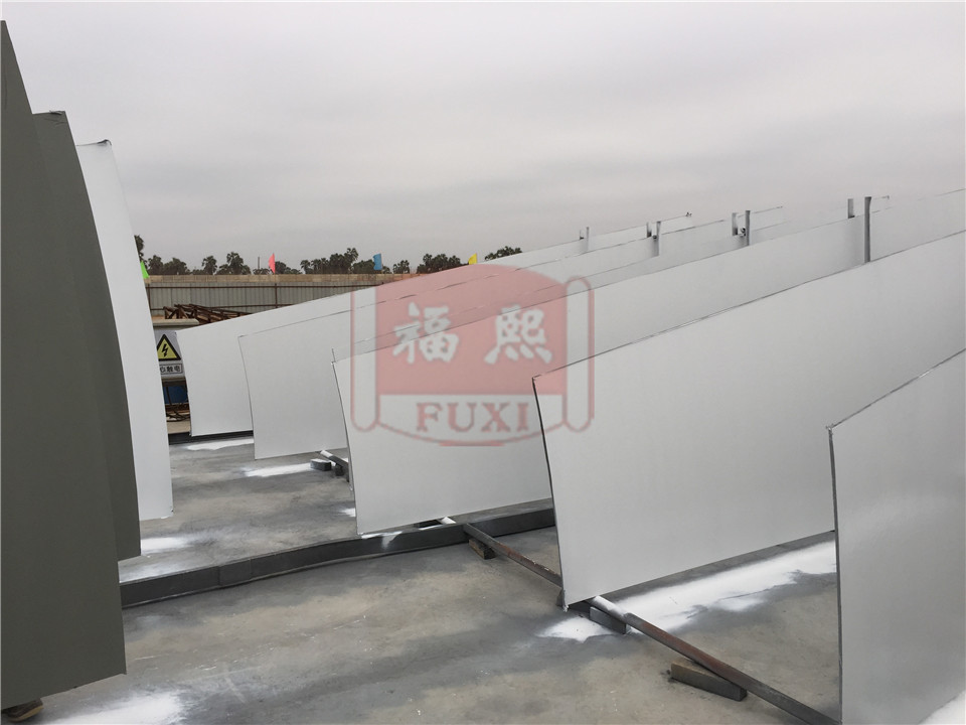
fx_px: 809
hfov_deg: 61.7
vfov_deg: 48.2
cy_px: 362
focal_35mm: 29
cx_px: 483
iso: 32
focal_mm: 4.15
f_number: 2.2
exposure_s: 1/344
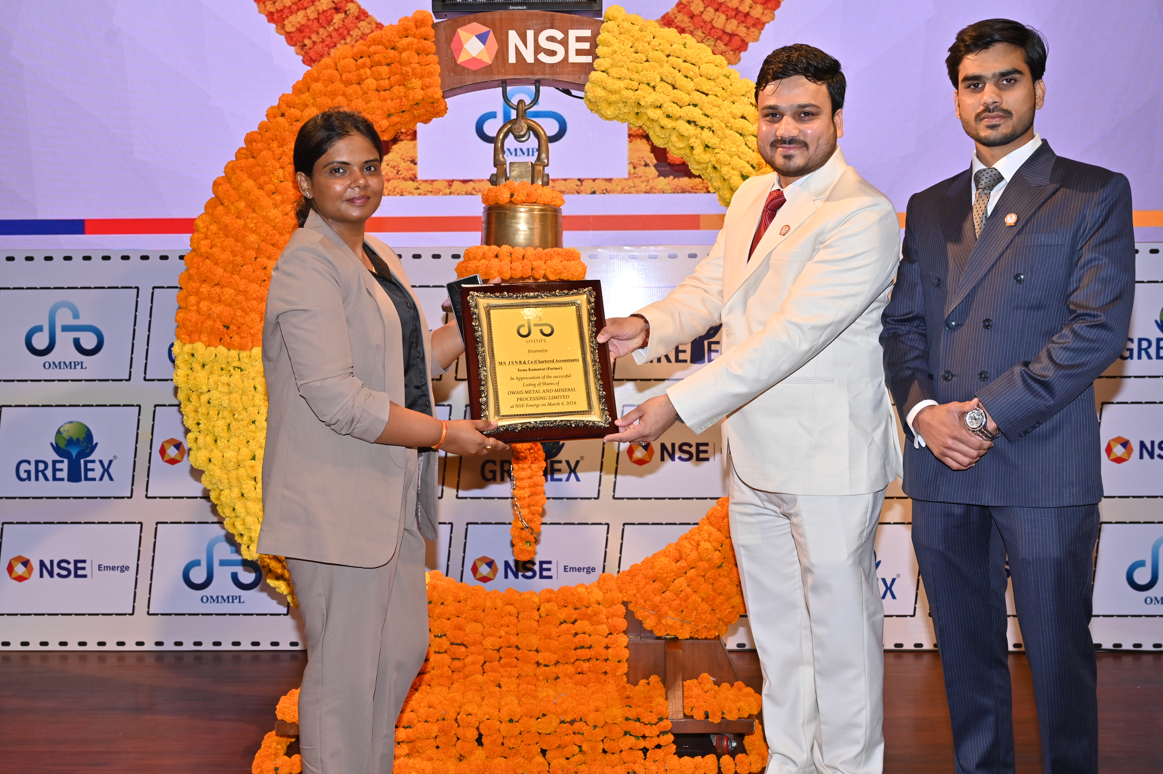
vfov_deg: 32.6
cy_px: 387
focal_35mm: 41
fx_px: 1324
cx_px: 582
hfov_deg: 47.4
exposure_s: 1/160
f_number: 5.6
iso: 400
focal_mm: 41
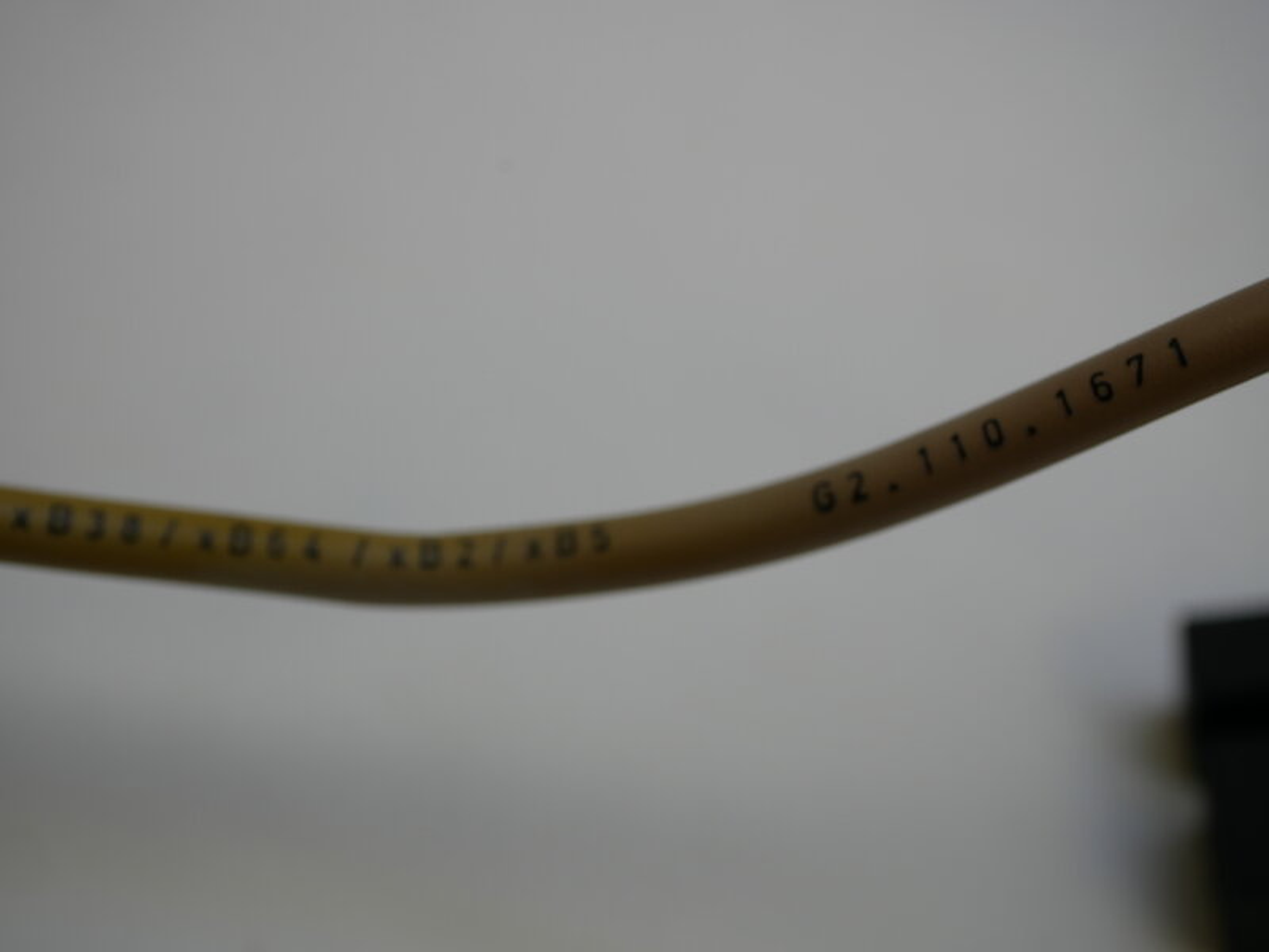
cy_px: 476
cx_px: 634
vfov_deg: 24.4
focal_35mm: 60
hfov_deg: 32.2
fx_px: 2200
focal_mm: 30
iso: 200
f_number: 4
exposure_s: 1/200
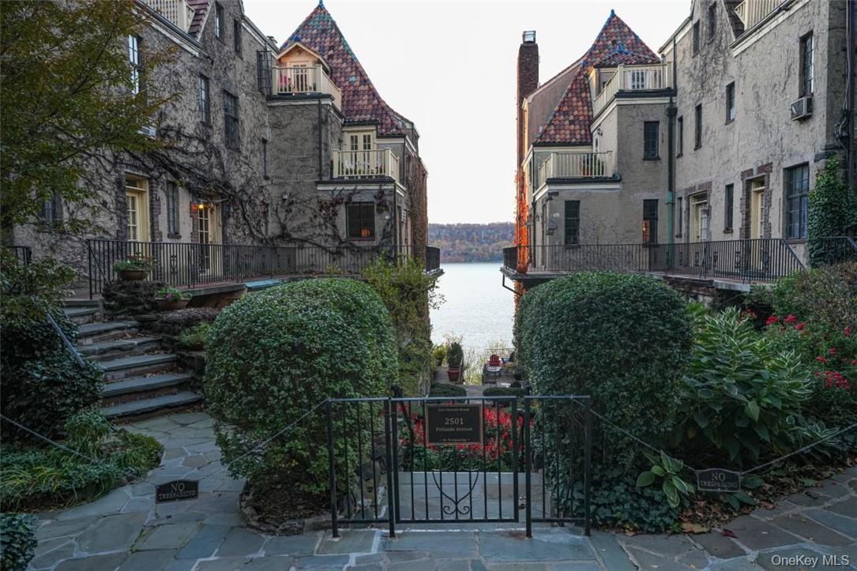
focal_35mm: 24
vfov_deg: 53.1
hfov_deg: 73.8
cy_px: 286
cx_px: 428
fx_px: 571
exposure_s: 1/160
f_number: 5.6
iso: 1250
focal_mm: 24
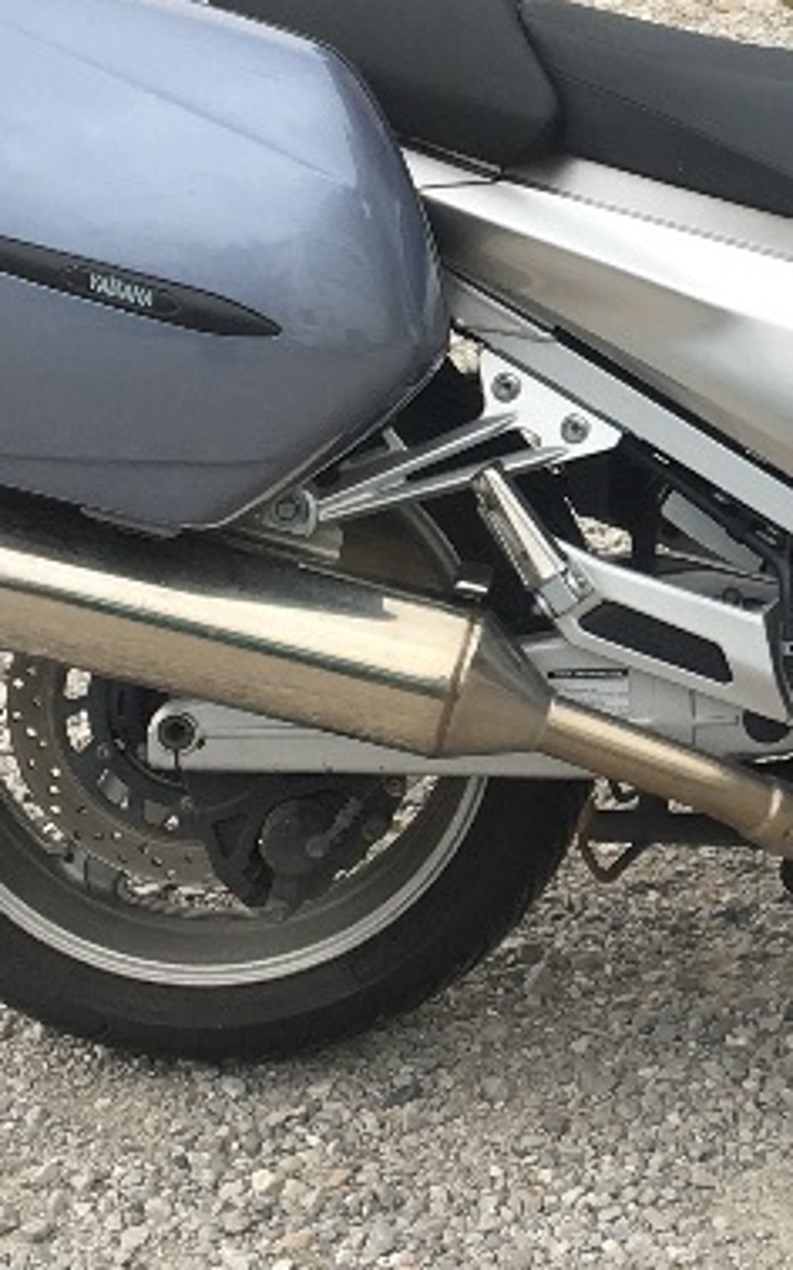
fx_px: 3599
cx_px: 991
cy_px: 491
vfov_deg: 20.0
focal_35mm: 104
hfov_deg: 12.2
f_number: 2.2
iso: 25
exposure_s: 1/549
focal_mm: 4.15
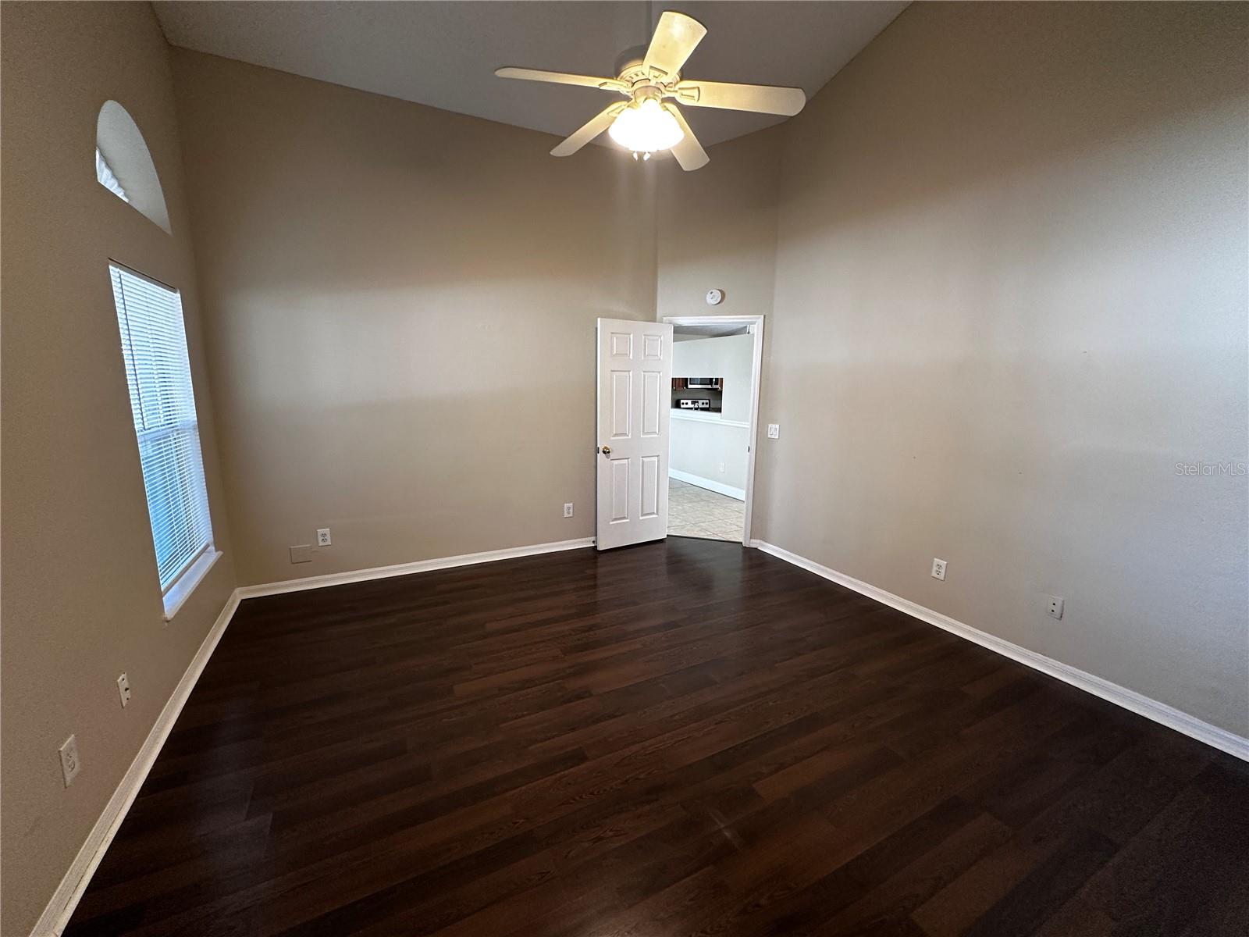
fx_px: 505
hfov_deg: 102.1
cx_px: 624
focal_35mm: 14
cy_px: 468
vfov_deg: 85.7
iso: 200
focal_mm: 2.22
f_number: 2.2
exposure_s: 1/60
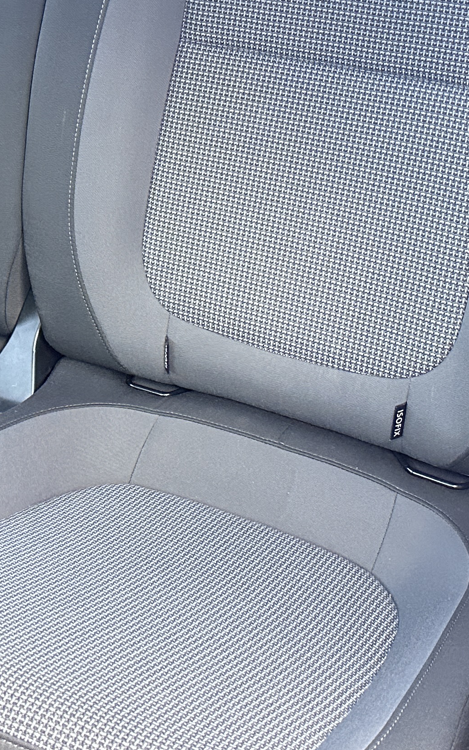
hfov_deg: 20.6
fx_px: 1268
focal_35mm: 62
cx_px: 70
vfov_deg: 32.5
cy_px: 218
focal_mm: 6.86
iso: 1000
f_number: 1.78
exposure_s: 1/47
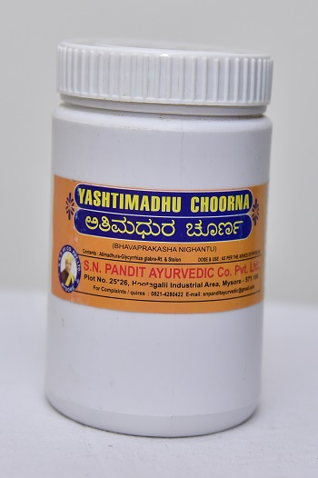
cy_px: 239
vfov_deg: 23.7
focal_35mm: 86
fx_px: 1141
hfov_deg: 15.9
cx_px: 159
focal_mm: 86
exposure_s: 1/200
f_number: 5
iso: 1600
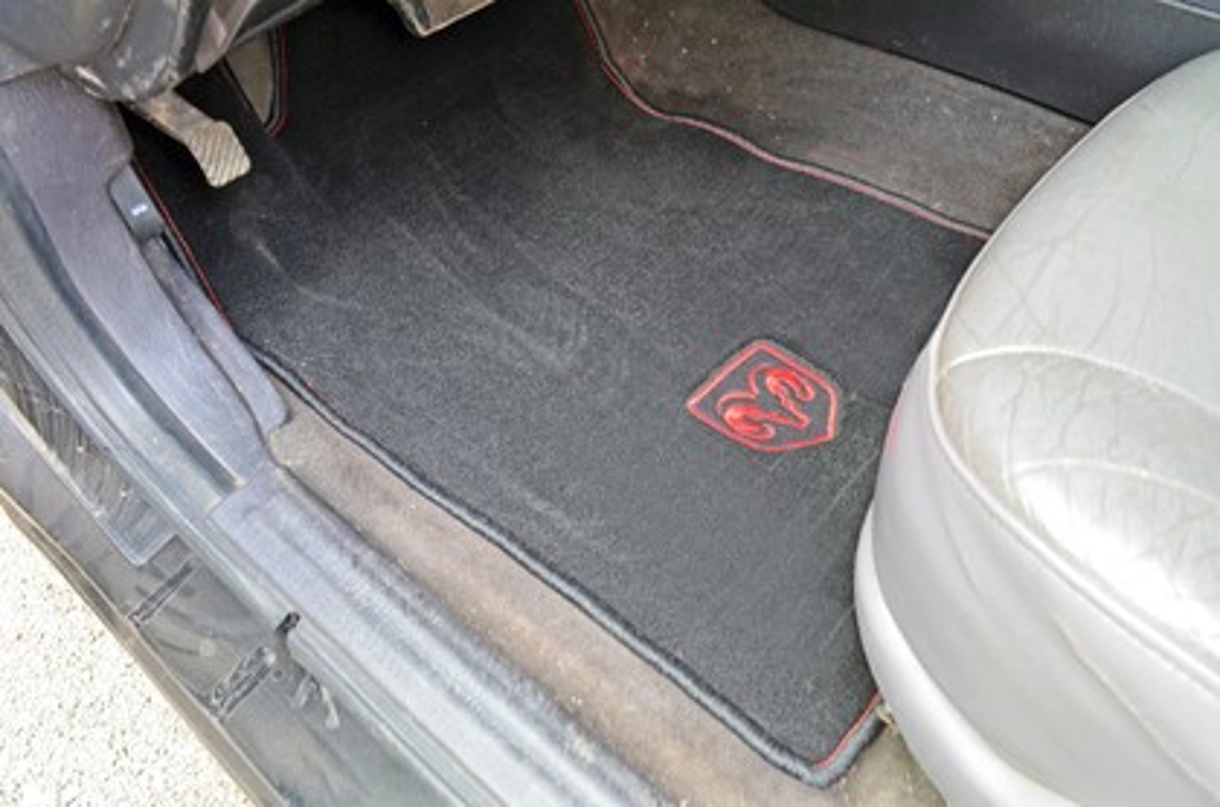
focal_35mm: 27
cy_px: 404
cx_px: 610
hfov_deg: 67.5
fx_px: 913
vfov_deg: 47.7
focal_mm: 18
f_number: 8
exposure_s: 1/15
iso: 400
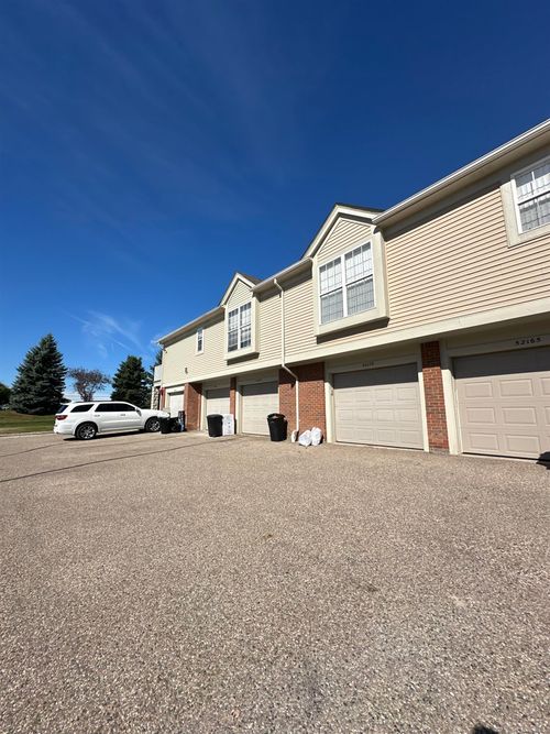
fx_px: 297
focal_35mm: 14
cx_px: 275
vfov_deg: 102.1
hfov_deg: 85.7
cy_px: 367
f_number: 2.2
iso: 50
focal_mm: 2.22
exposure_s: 1/4464
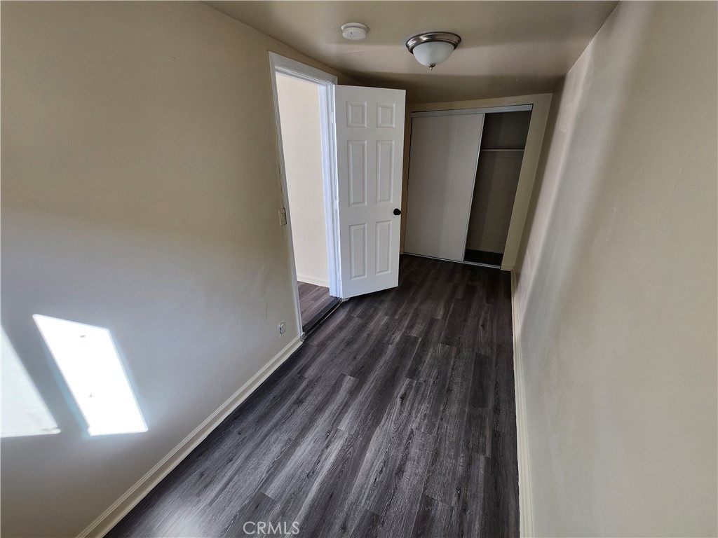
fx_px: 270
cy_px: 269
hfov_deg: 106.2
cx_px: 359
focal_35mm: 13
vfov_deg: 89.9
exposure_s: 1/60
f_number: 2.2
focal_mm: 1.7
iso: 64
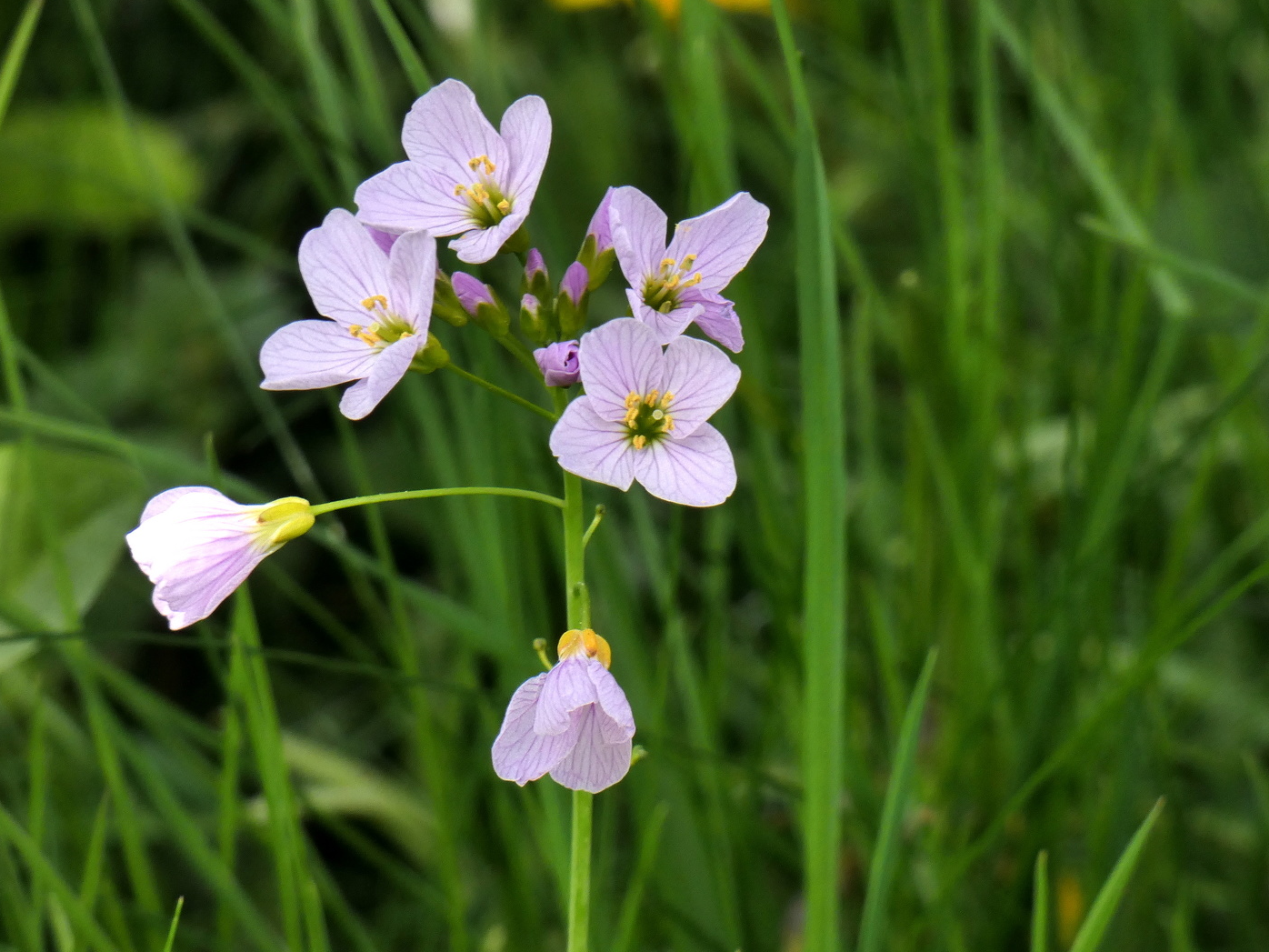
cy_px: 476
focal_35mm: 351
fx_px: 12867
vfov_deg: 4.2
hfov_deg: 5.6
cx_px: 634
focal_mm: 62.7
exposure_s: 1/250
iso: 80
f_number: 5.6
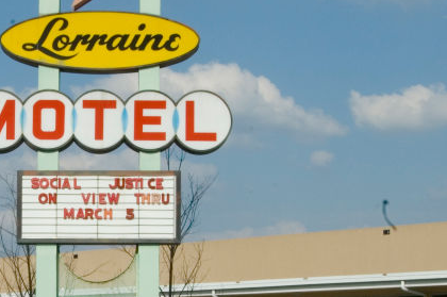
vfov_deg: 11.6
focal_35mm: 117
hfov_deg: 17.2
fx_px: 1451
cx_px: 23
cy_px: 265
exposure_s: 1/125
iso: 200
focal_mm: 32
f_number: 22
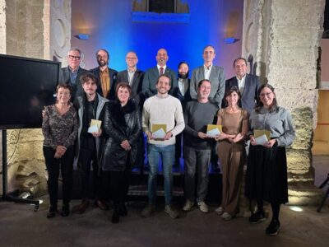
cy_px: 124
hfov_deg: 71.6
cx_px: 164
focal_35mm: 24
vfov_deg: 56.8
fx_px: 228
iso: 200
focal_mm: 6.86
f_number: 1.78
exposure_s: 1/100
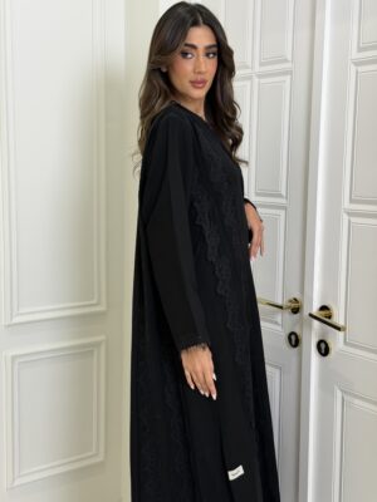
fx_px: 697
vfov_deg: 39.7
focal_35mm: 48
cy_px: 251
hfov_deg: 30.3
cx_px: 188
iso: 64
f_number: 1.78
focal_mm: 6.76
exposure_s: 1/300
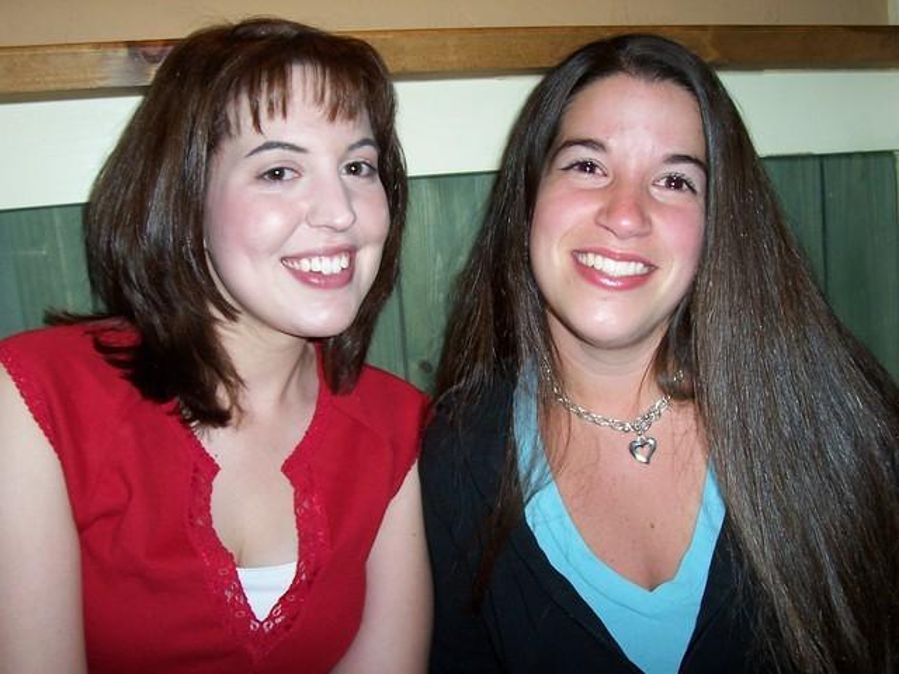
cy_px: 337
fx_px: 961
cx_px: 450
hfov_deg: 50.1
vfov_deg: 38.7
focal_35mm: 37
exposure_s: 1/60
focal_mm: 5.6
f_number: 2.8
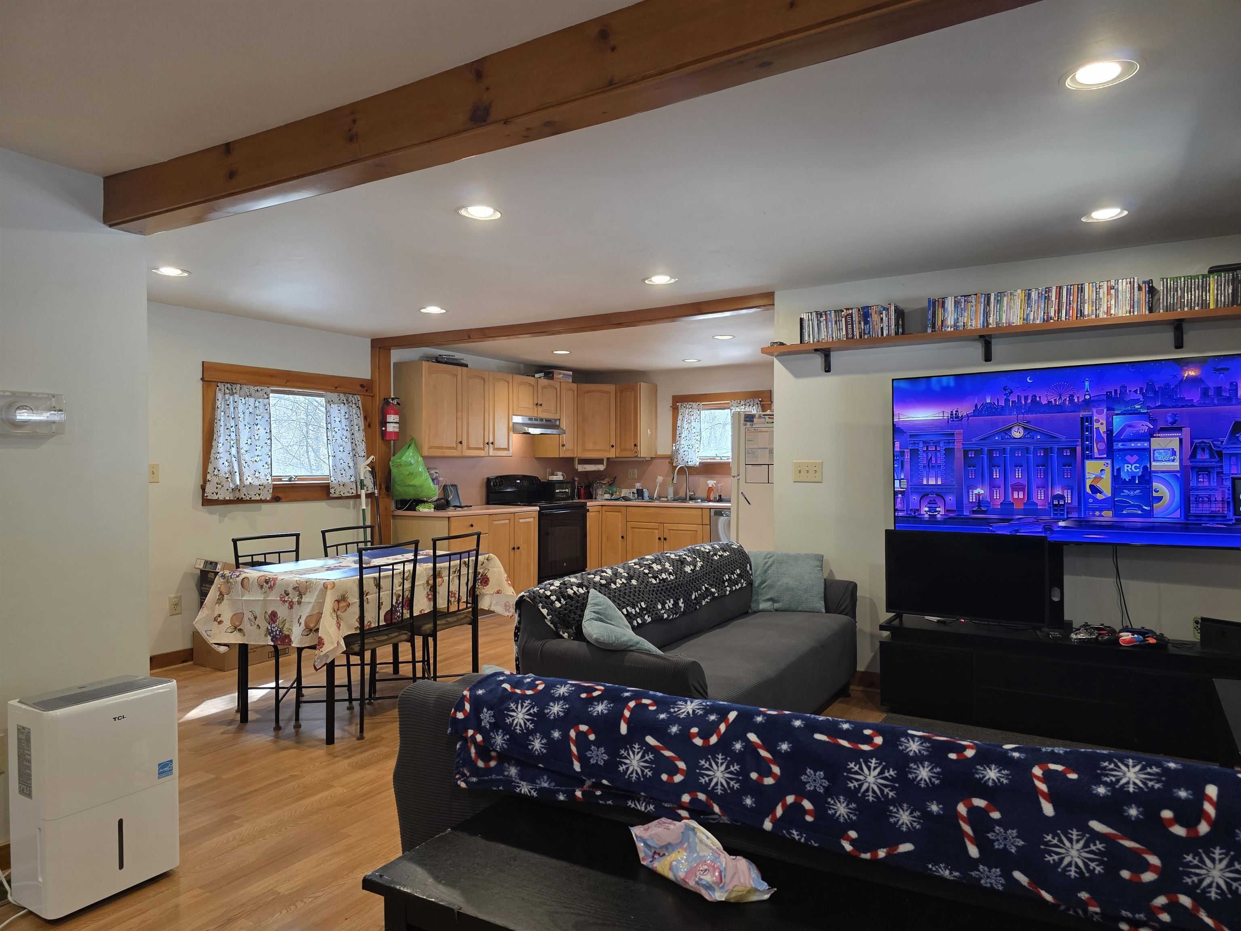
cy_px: 466
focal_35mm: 23
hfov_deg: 73.9
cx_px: 620
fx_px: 825
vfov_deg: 58.9
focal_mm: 6.3
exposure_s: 1/120
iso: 320
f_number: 1.7
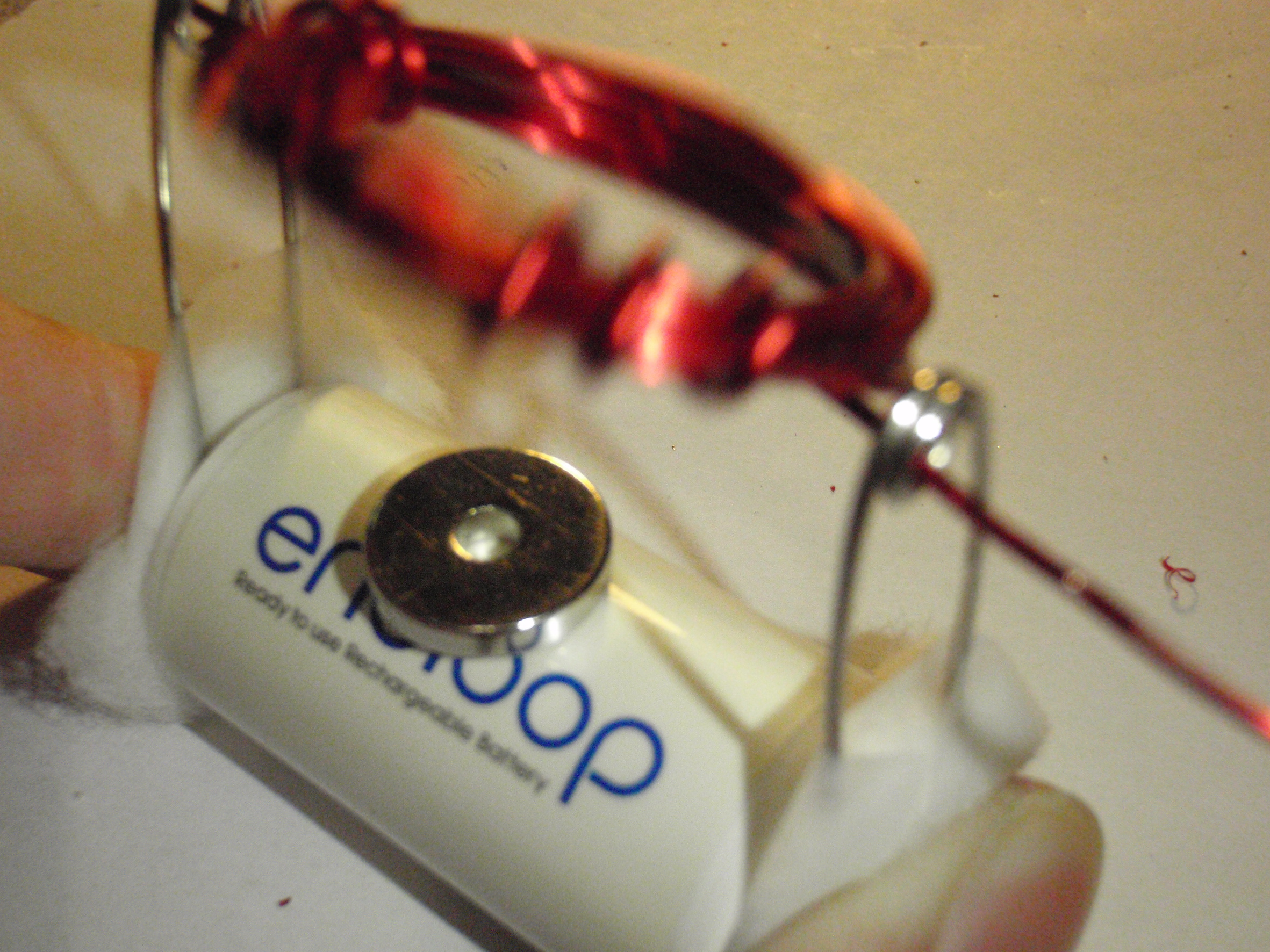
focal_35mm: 39
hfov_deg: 47.8
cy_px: 474
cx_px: 602
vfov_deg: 36.8
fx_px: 1431
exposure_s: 1/200
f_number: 4.1
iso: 800
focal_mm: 6.53
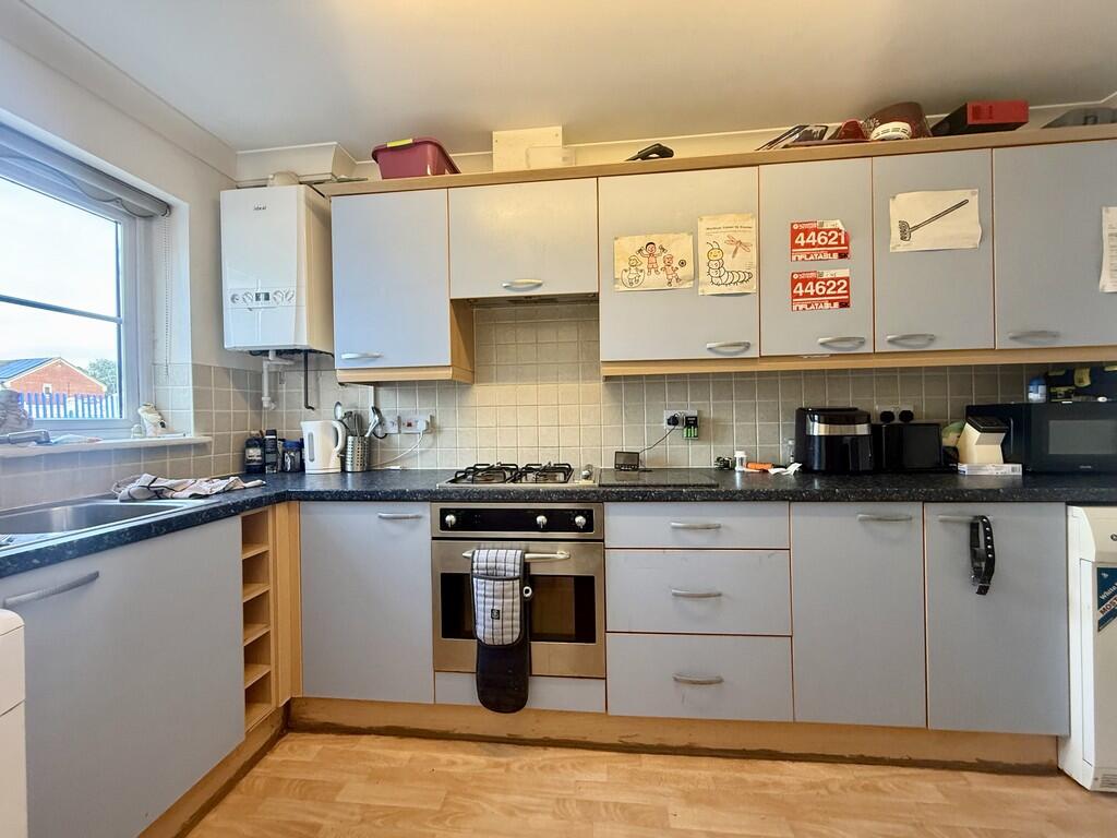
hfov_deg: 102.1
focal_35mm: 14
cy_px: 419
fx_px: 452
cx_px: 558
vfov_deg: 85.7
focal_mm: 2.22
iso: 200
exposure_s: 1/100
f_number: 2.2
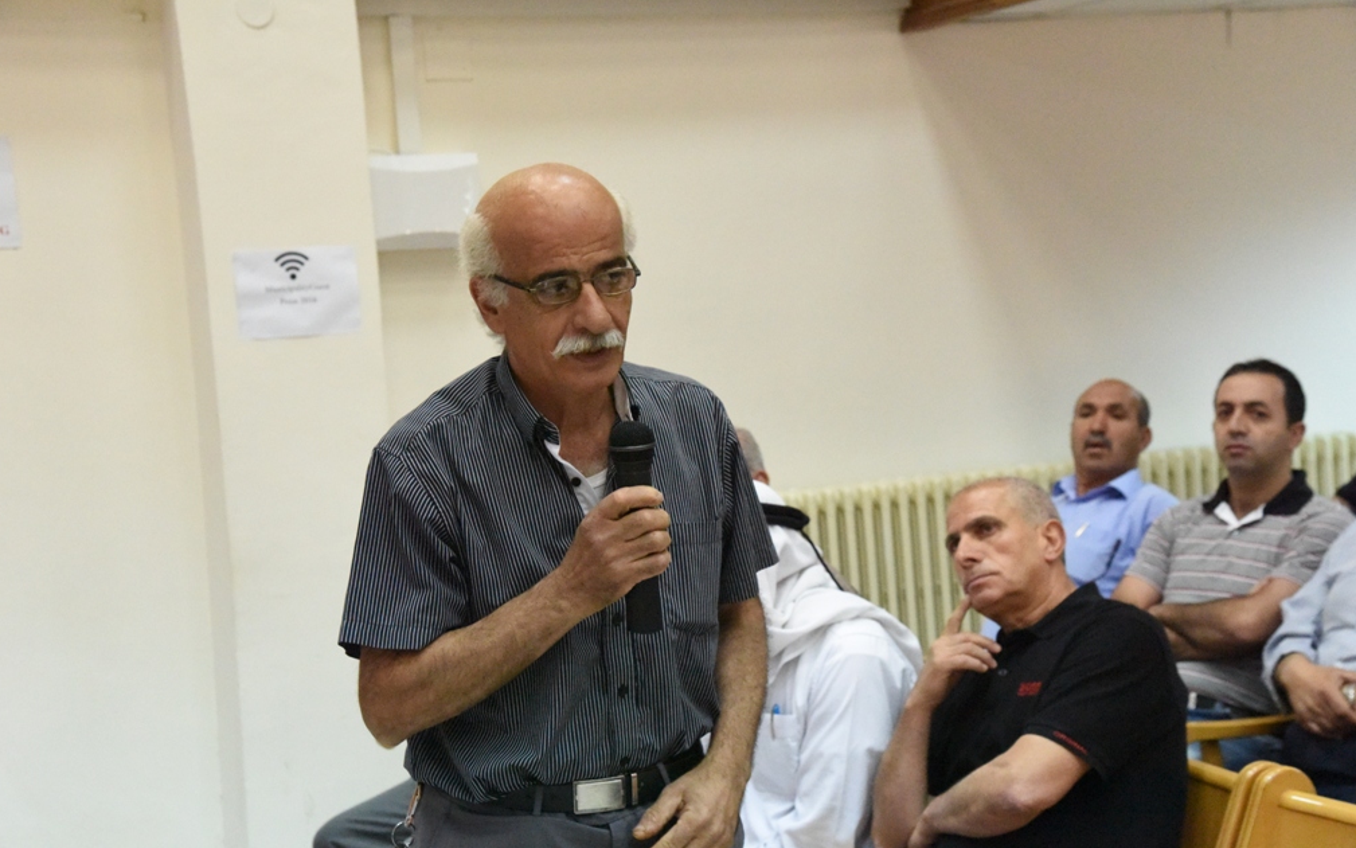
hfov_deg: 34.0
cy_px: 448
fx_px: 2218
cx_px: 673
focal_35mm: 60
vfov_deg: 21.6
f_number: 8
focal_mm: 58
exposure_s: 1/250
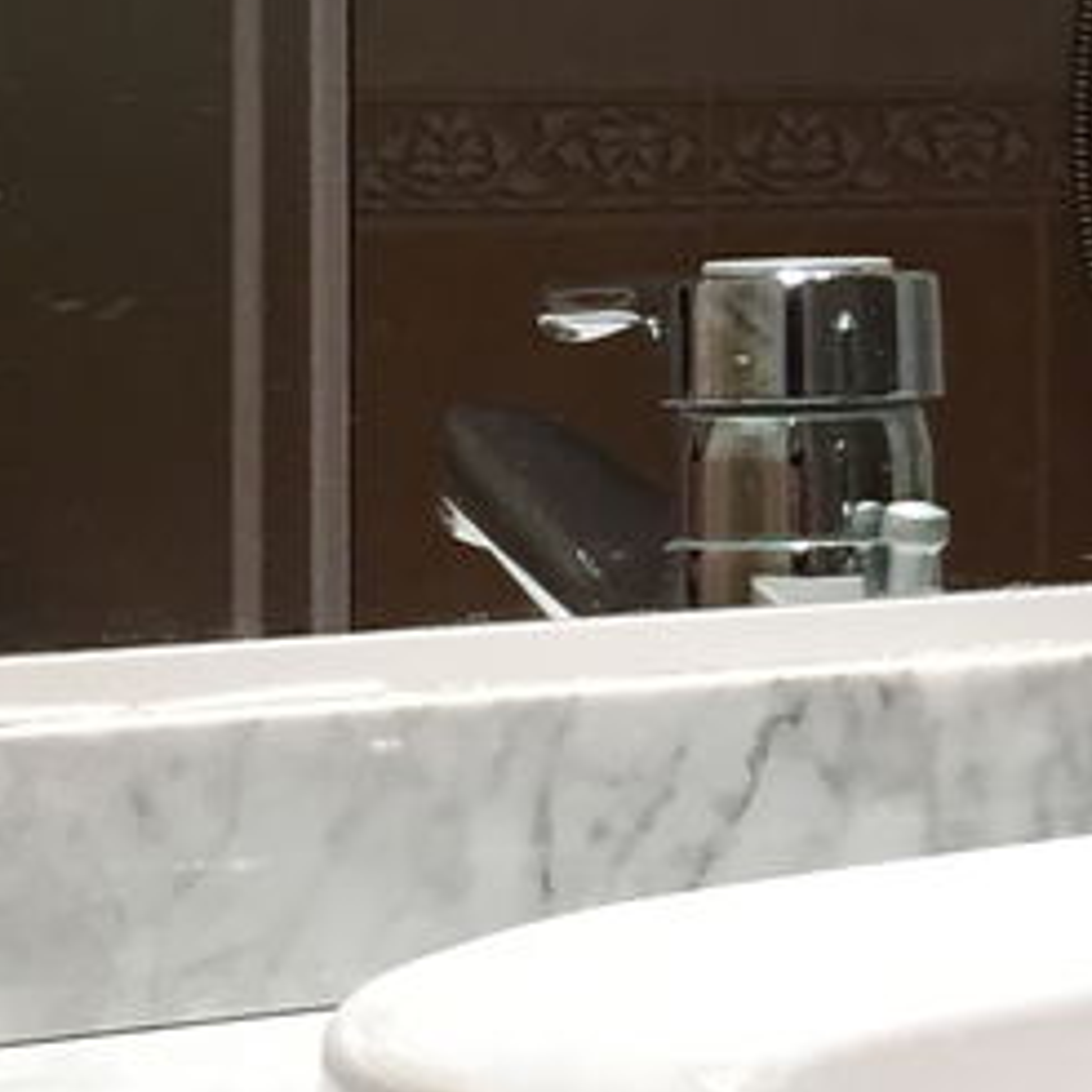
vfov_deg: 10.4
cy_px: 142
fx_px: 5960
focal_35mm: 167
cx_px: 1878
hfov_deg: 10.0
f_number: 2.2
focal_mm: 4.15
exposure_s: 1/33
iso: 50
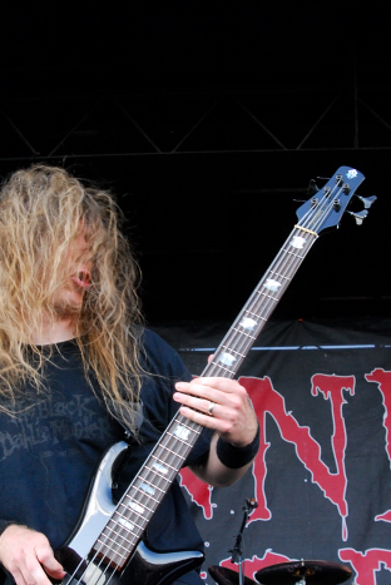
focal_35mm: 54
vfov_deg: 36.8
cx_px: 156
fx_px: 878
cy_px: 338
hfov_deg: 25.0
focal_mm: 28
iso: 1000
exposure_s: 1/125
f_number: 7.1
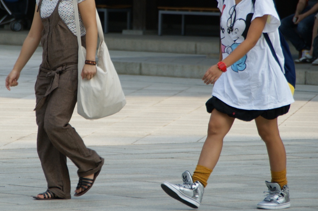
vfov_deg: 3.4
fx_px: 3592
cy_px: 62
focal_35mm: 407
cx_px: 107
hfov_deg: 5.1
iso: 125
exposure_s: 1/320
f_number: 6.3
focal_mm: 160
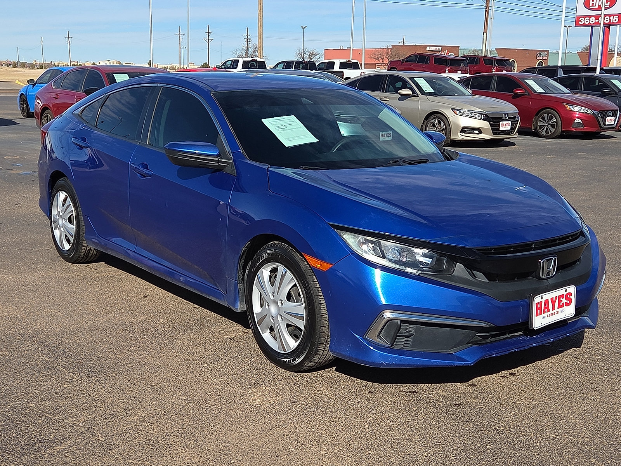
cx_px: 310
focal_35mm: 45
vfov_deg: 32.2
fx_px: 807
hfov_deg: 42.1
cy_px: 233
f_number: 1.8
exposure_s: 1/10000
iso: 77
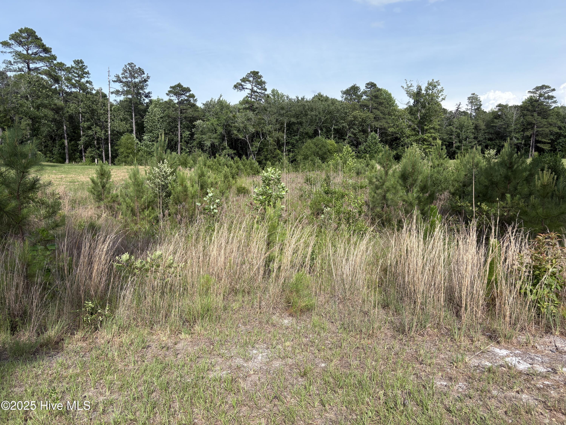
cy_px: 212
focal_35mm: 26
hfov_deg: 67.3
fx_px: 425
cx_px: 283
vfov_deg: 53.1
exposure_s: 1/2865
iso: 50
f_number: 1.6
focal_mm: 5.96
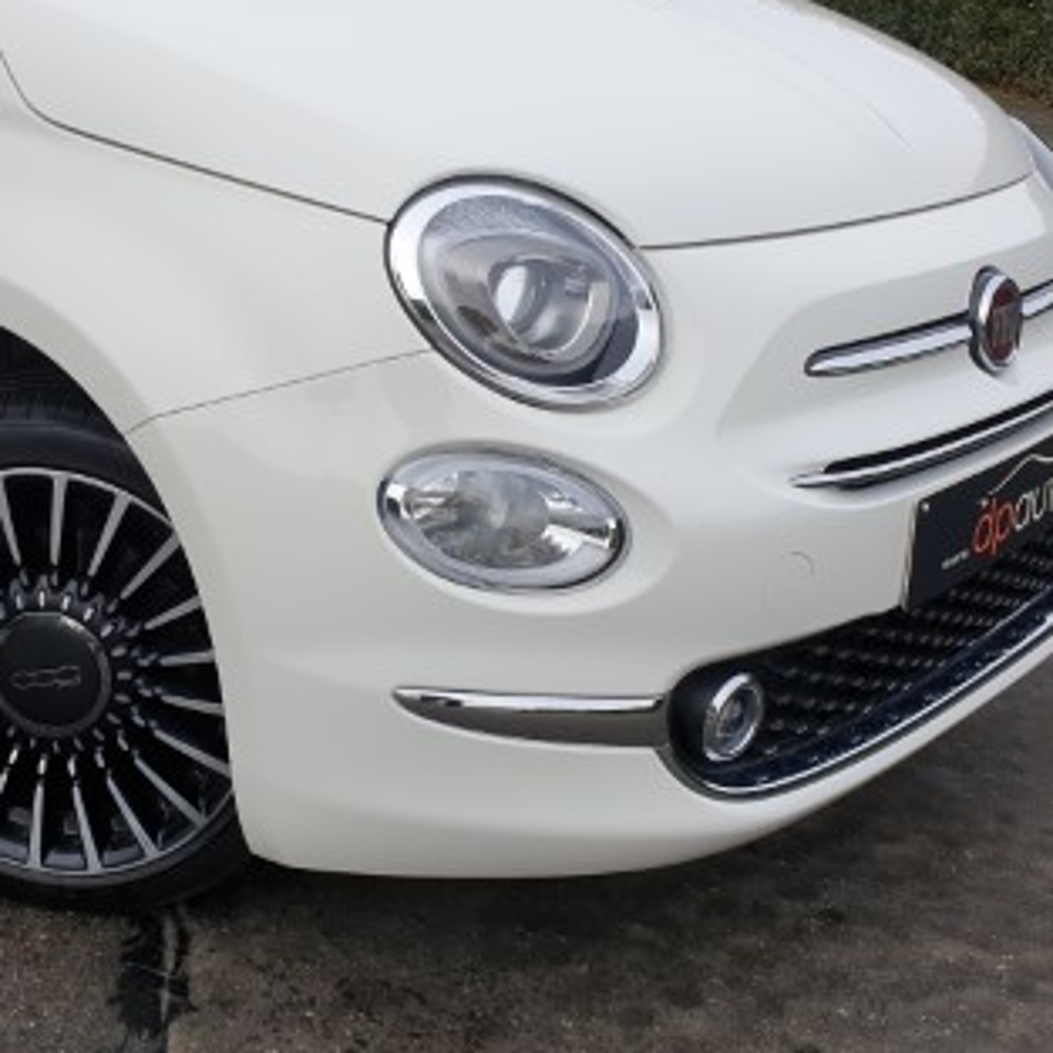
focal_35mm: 47
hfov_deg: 34.8
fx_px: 1618
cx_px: 188
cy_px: 313
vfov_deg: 35.5
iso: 50
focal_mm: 4.3
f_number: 2.4
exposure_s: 1/457
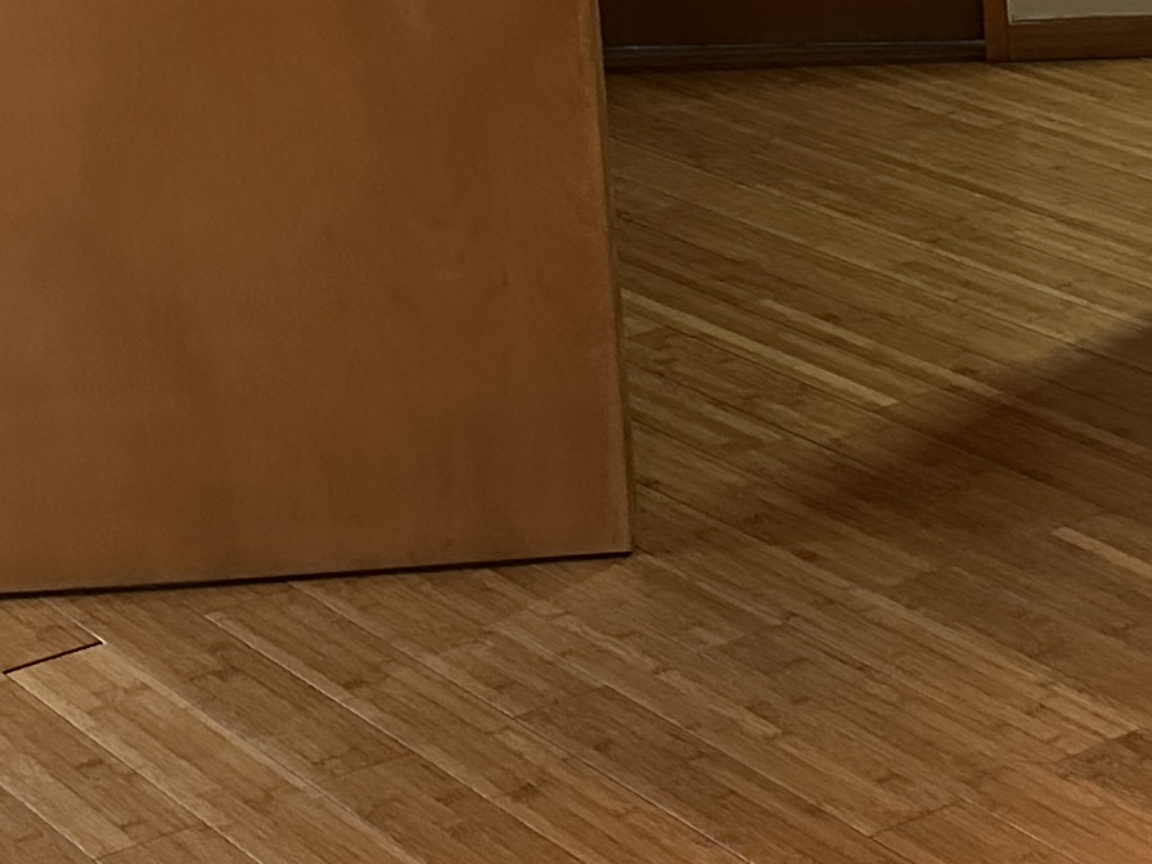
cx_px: 1801
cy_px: -150
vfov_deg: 13.4
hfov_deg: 16.4
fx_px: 3594
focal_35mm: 108
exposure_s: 1/60
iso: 640
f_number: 1.78
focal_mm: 6.86
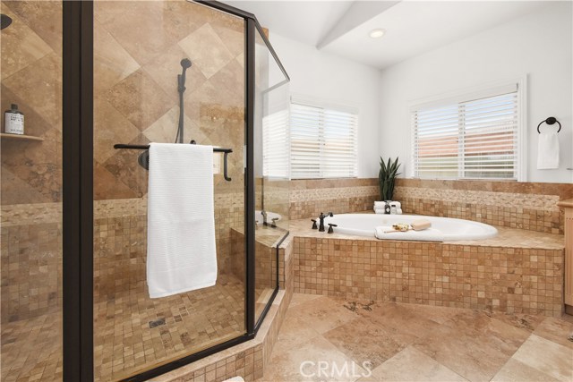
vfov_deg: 77.4
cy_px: 191
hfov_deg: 100.4
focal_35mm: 15
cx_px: 286
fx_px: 239
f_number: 8
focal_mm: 10
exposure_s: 1/80
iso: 1000
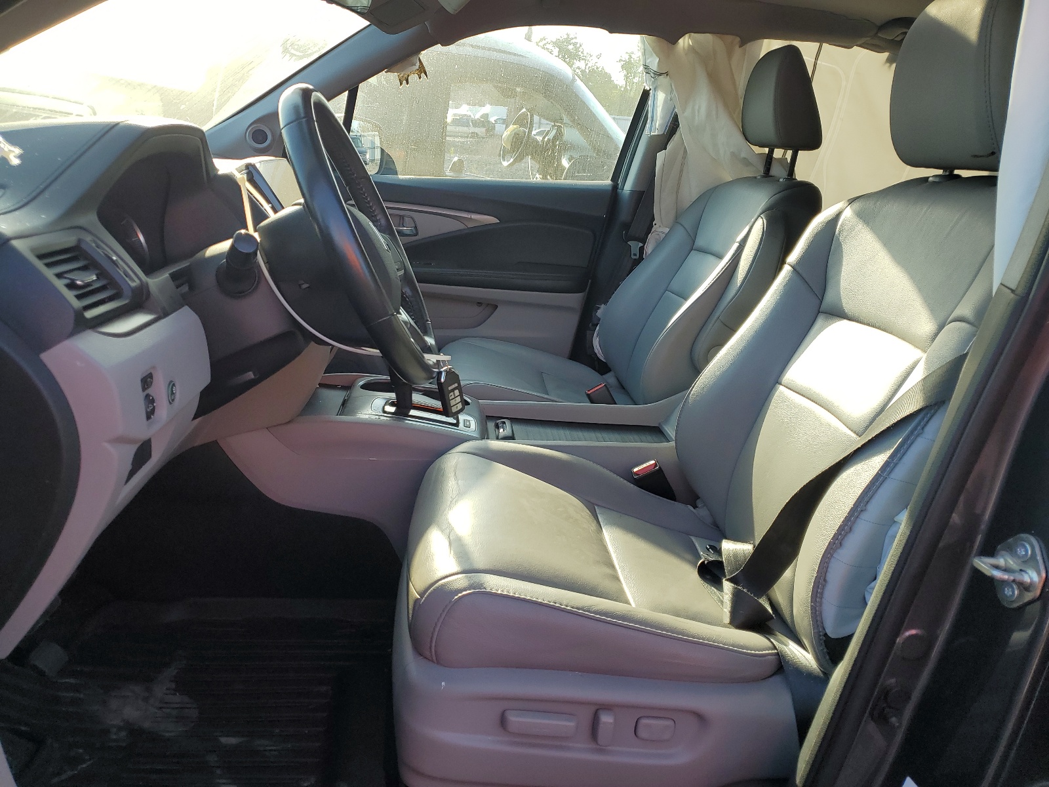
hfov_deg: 67.3
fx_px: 788
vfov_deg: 53.1
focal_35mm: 26
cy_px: 394
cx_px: 524
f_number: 1.5
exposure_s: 1/588
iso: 50
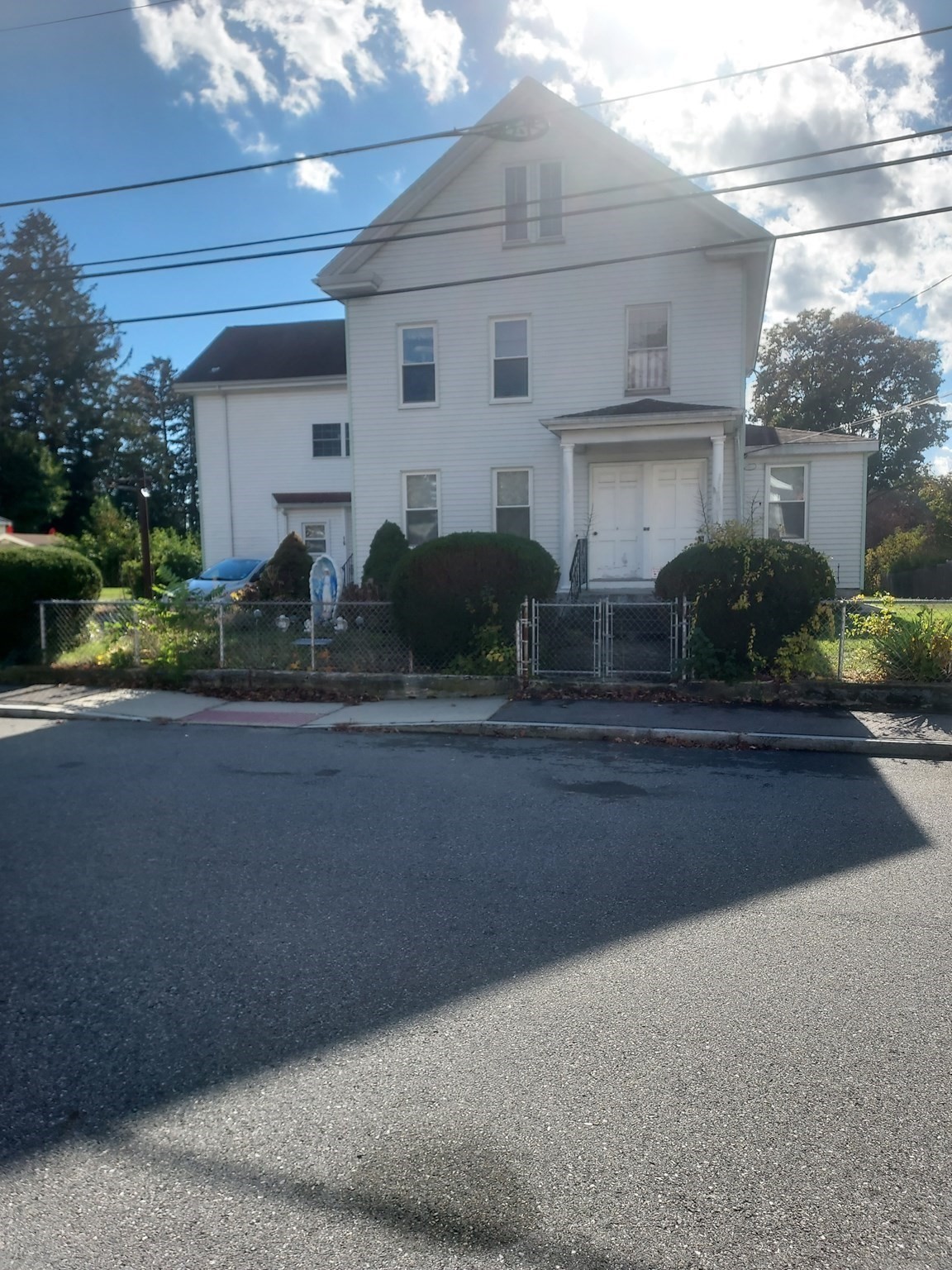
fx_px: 880
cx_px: 476
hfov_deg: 56.8
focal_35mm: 24
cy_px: 635
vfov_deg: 71.6
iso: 40
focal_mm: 4.6
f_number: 1.8
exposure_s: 1/717
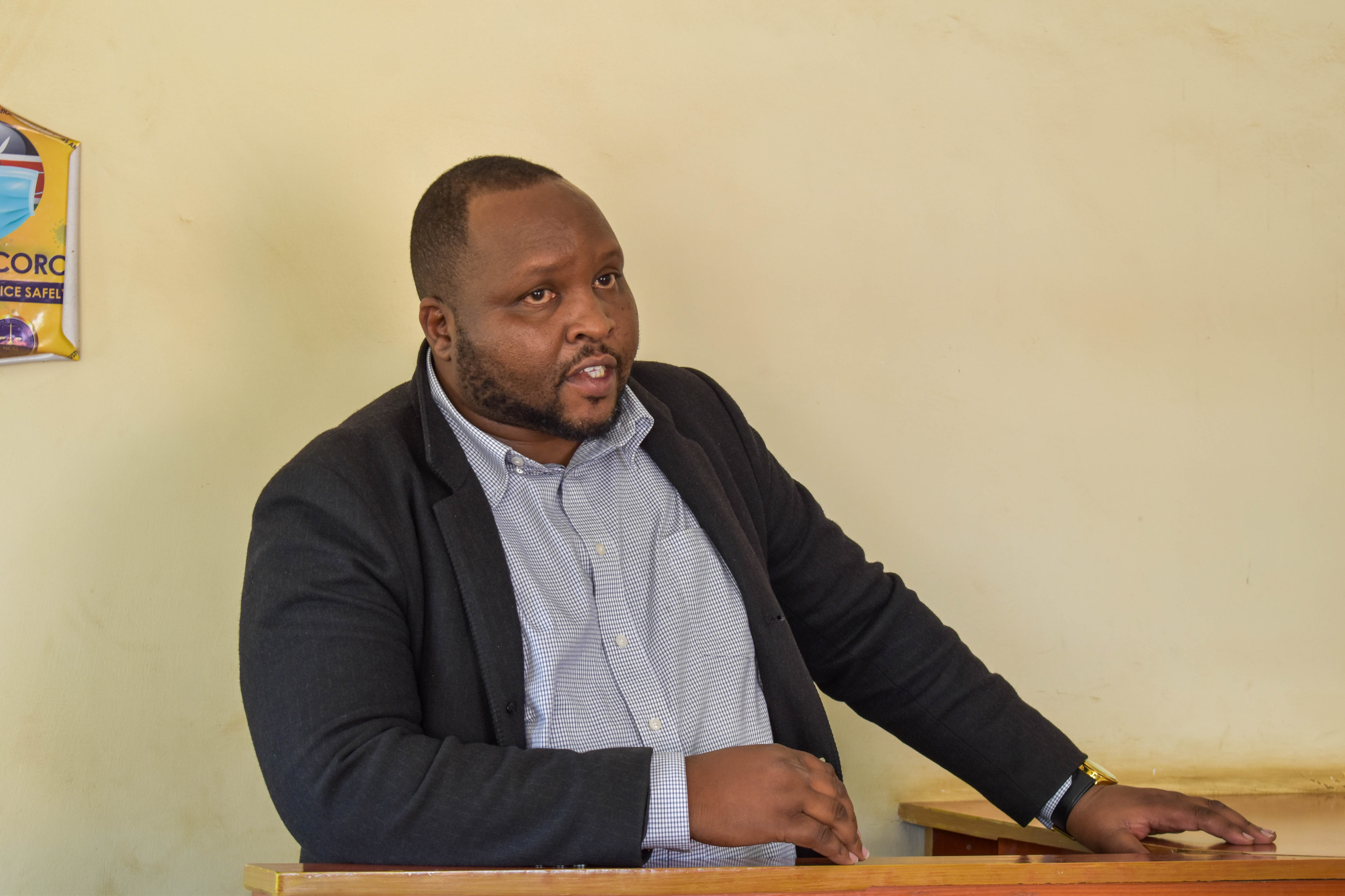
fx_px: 3082
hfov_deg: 24.6
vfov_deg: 16.6
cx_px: 672
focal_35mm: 82
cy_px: 448
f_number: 5.6
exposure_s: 1/30
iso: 450
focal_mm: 55
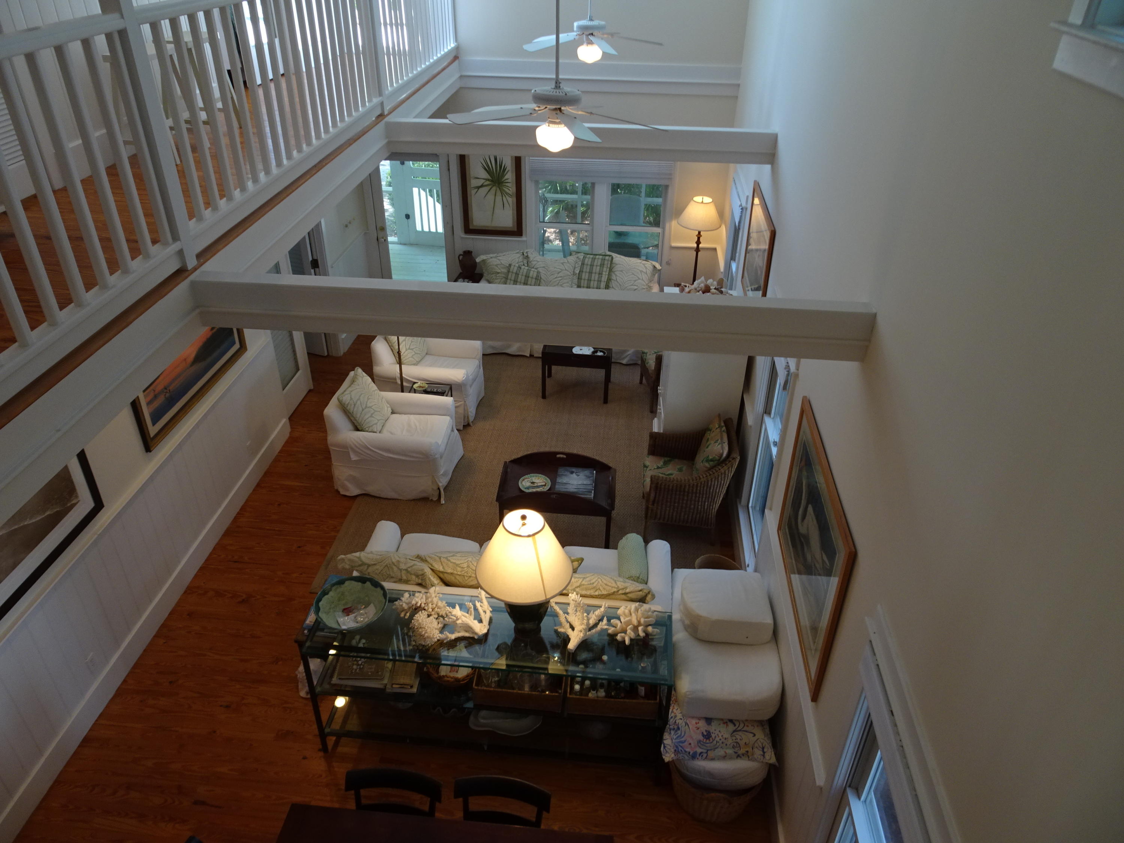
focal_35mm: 24
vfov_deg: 56.8
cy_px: 422
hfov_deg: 71.6
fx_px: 779
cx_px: 562
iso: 80
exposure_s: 1/30
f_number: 3.5
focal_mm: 4.1
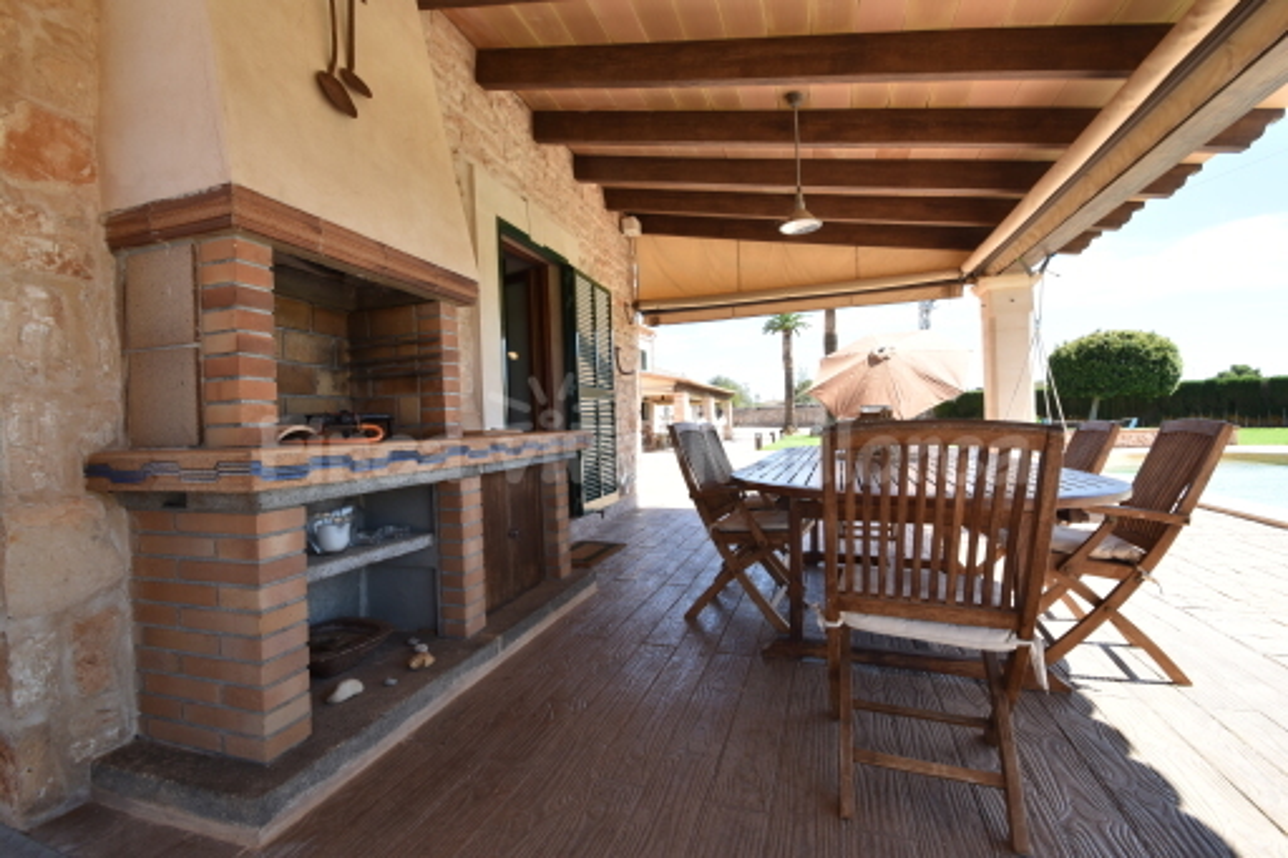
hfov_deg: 100.4
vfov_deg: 77.3
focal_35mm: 15
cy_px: 429
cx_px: 644
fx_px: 536
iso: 100
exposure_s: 1/50
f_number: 9
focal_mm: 10
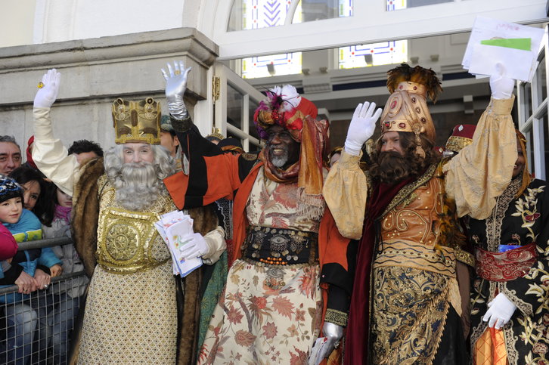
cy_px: 182
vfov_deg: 29.8
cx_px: 274
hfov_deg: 43.6
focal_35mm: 45
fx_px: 686
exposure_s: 1/250
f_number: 4.5
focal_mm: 45
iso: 200
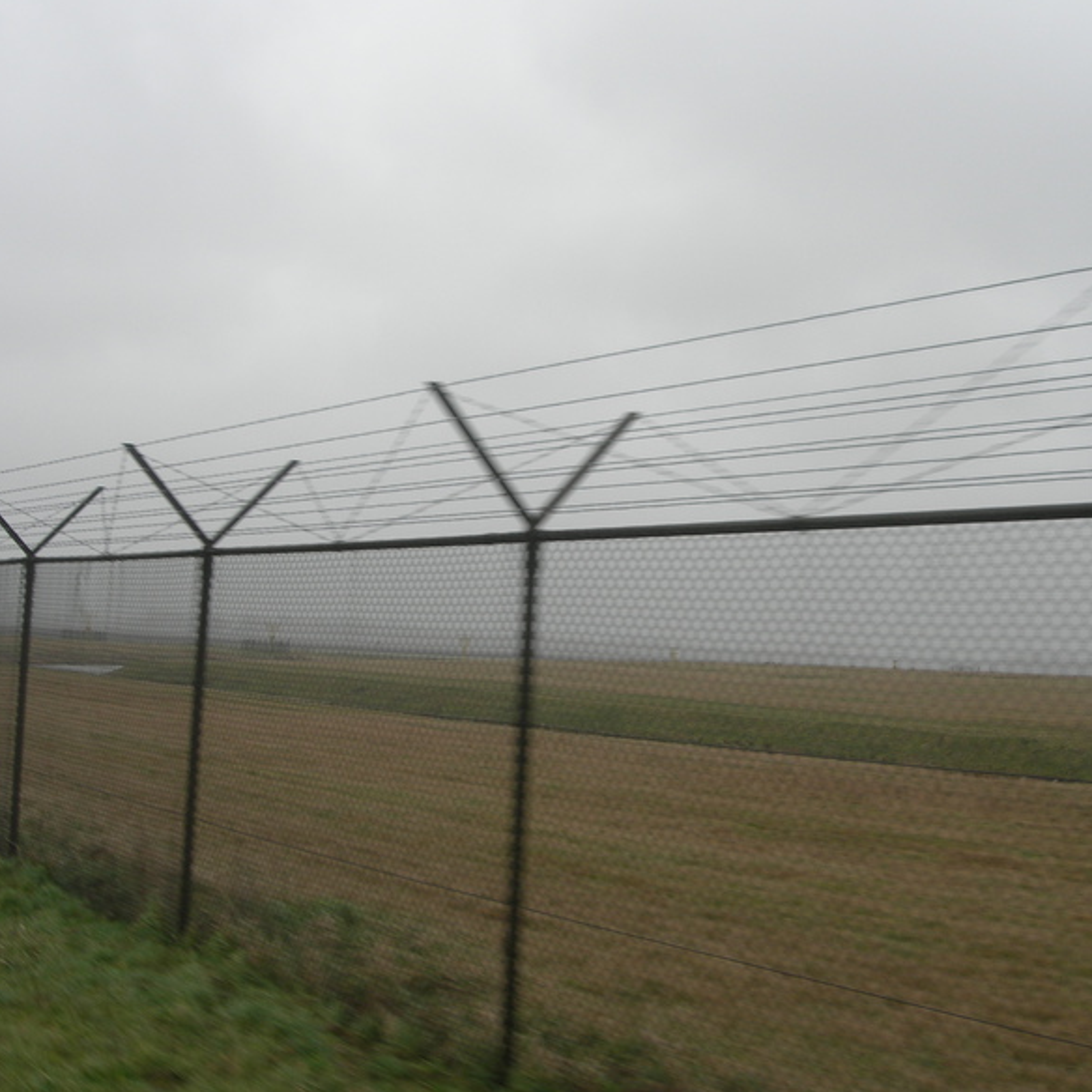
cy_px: 535
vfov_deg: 36.8
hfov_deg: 36.8
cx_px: 559
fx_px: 1642
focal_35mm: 46
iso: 50
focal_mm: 7.8
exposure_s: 1/81
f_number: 4.8
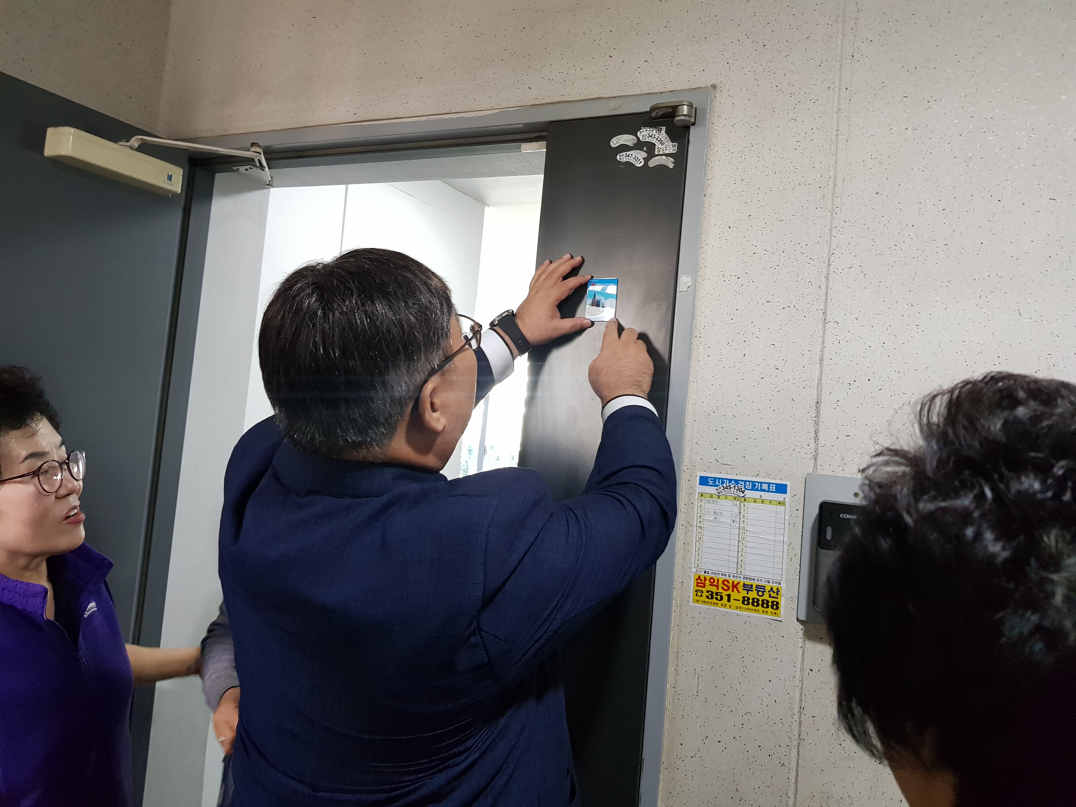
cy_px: 404
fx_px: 808
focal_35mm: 26
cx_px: 538
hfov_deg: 67.3
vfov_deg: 53.1
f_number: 1.7
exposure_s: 1/60
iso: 400
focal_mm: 4.2
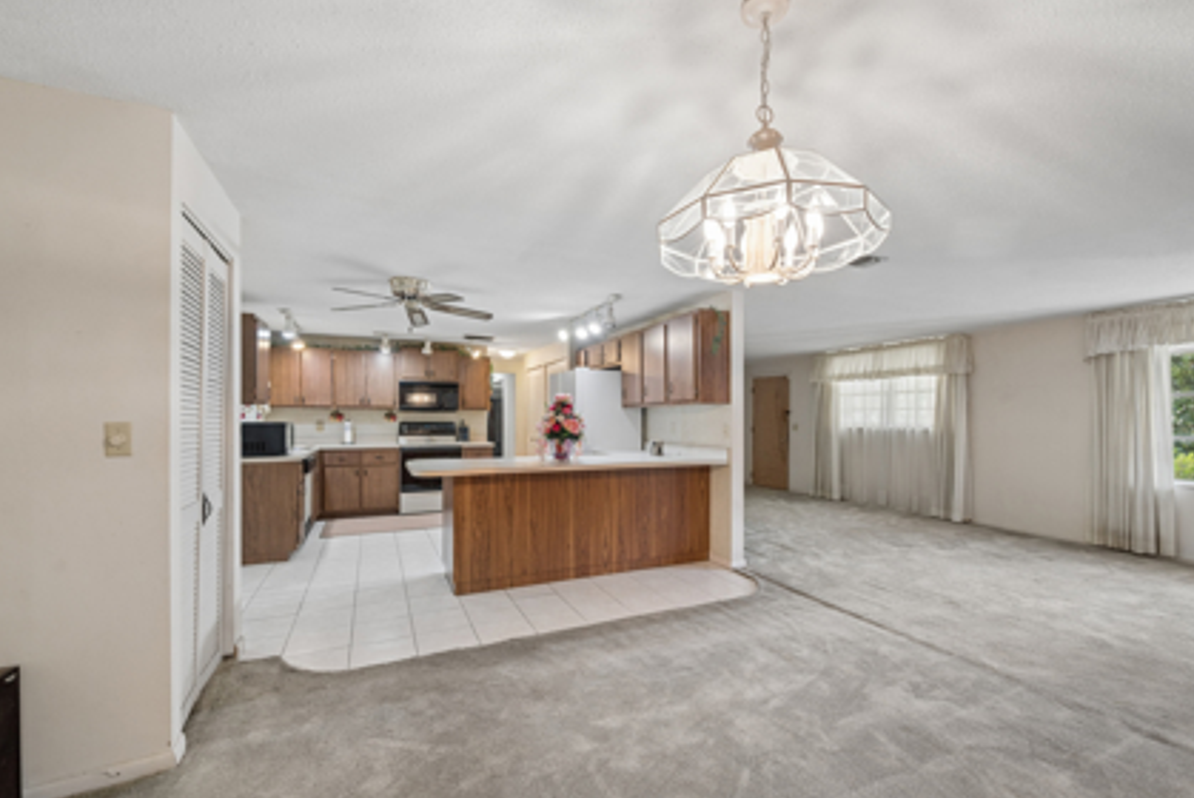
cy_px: 416
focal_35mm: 15
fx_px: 498
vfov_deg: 77.4
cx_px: 614
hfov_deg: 100.3
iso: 400
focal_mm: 14
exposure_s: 1/20
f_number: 8
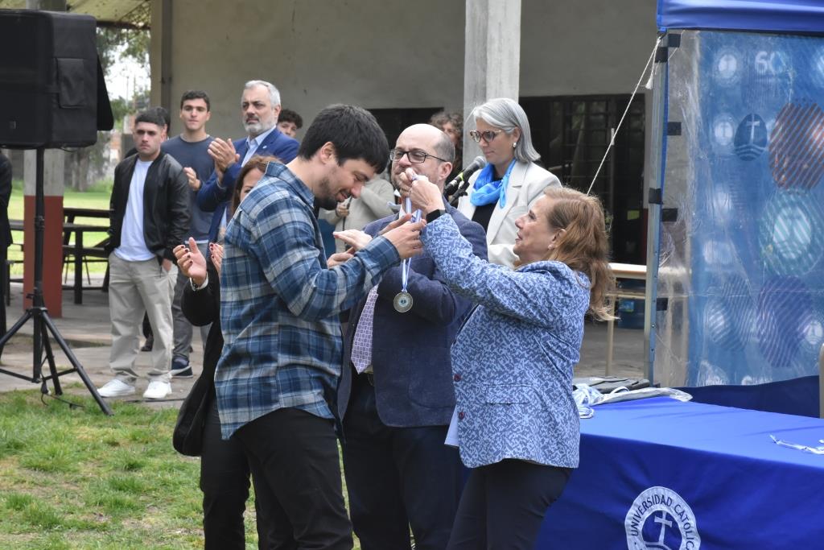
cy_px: 275
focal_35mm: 99
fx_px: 2266
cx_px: 412
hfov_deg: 20.6
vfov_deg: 13.8
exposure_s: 1/500
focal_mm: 66
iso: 1600
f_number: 11
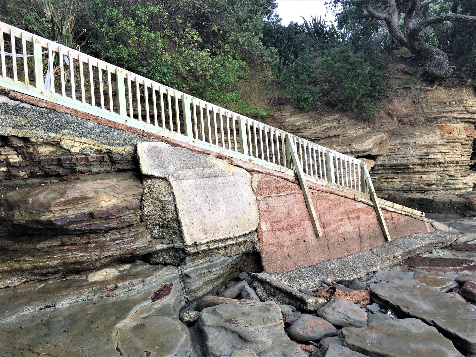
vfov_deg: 48.2
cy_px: 178
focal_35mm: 29
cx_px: 238
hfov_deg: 61.7
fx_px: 399
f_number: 2.2
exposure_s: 1/170
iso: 25
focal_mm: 4.15
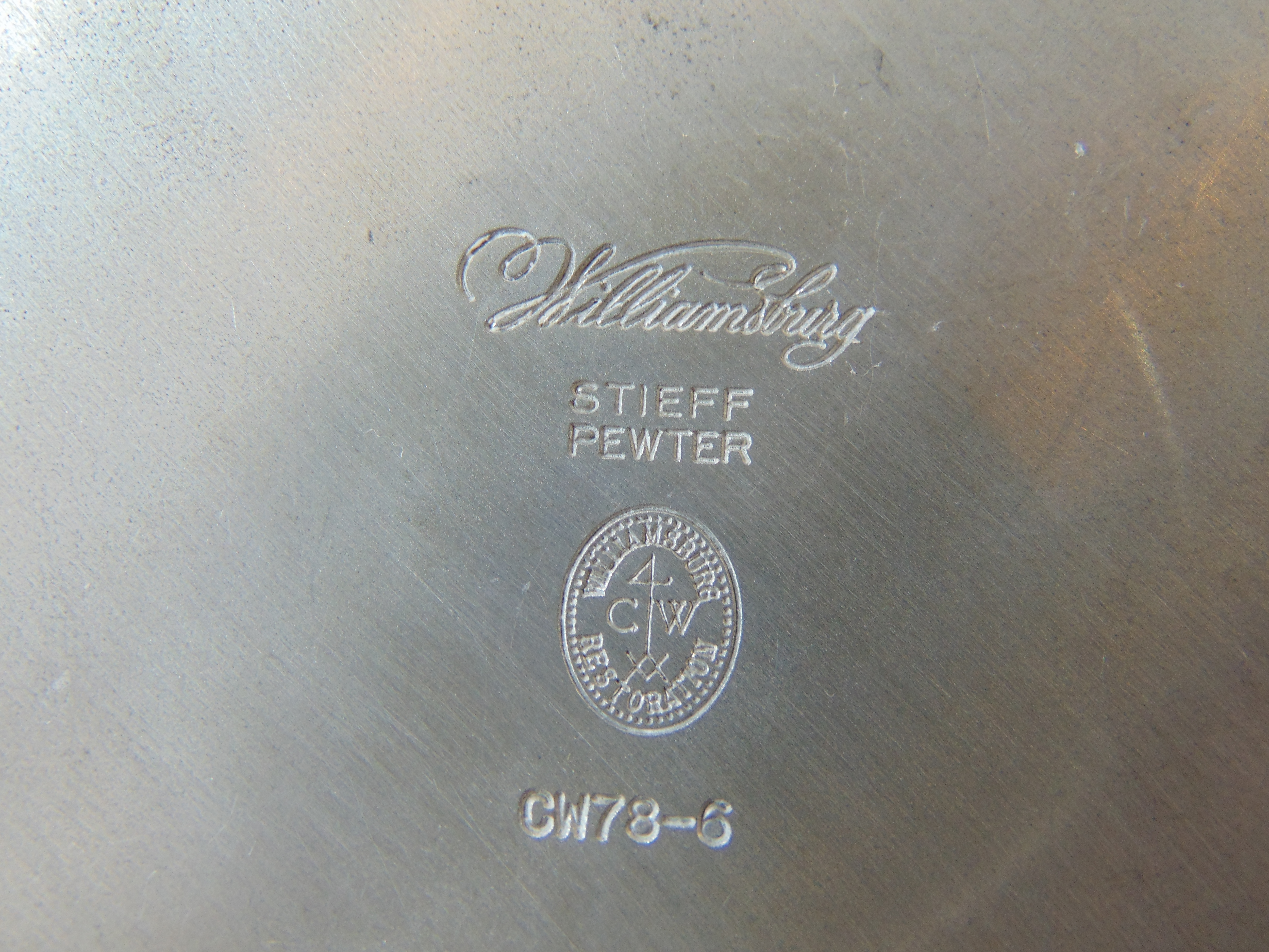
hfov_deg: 55.4
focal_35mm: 33
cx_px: 634
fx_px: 1210
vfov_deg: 42.9
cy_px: 476
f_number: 3.2
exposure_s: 1/60
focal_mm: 5.8
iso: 80
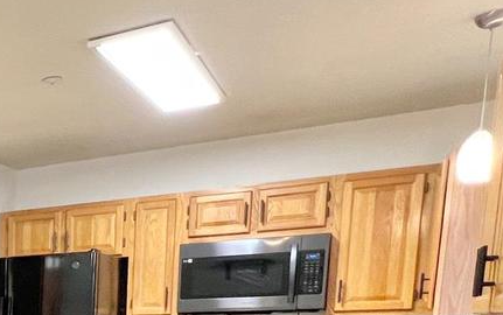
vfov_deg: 23.5
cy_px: 448
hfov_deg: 32.7
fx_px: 631
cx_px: -147
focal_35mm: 46
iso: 250
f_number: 1.8
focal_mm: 1.57
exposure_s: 1/60
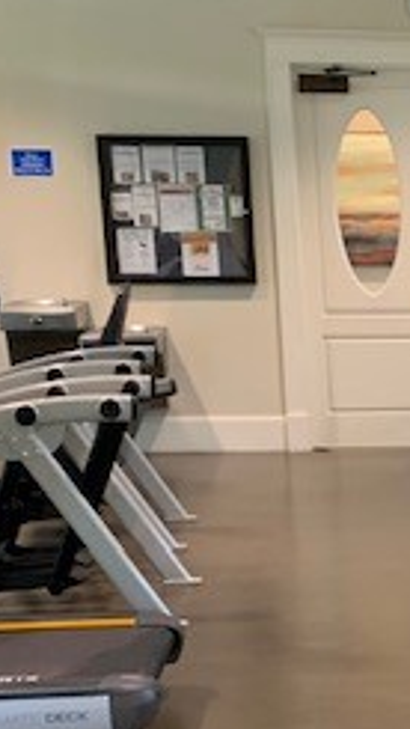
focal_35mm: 74
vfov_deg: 28.2
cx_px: 648
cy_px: 550
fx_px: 1429
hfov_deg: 14.9
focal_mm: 4.25
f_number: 1.8
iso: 400
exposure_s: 1/40
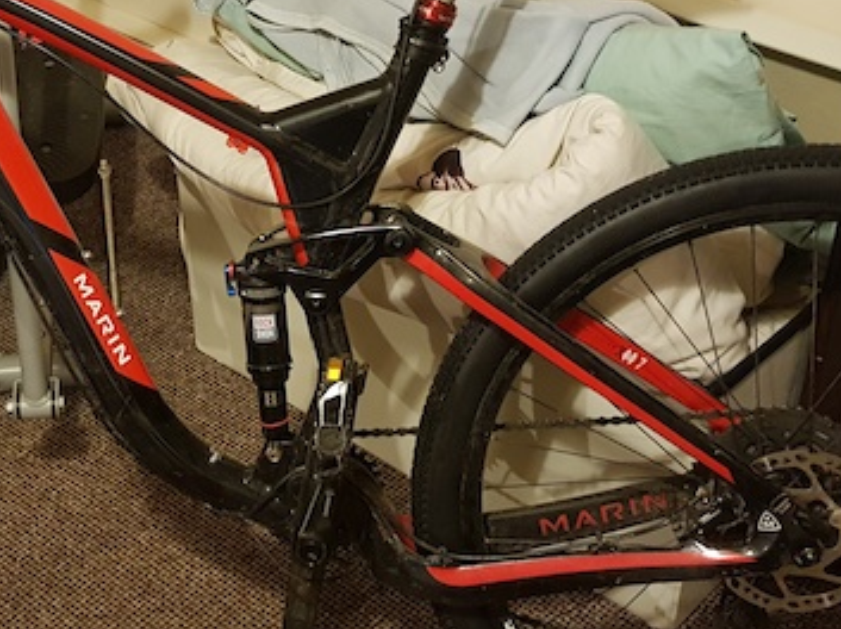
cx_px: 262
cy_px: 267
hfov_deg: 32.4
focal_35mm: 59
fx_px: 1432
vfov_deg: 24.7
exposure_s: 1/10
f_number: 1.7
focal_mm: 4.2
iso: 320
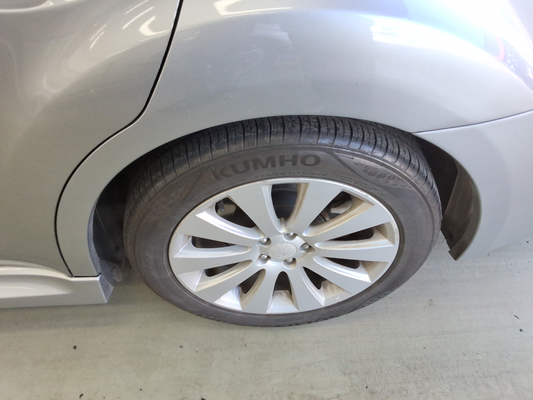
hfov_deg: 63.4
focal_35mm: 28
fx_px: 431
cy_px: 200
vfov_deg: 49.7
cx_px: 266
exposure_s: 1/120
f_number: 1.9
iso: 58
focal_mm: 2.91
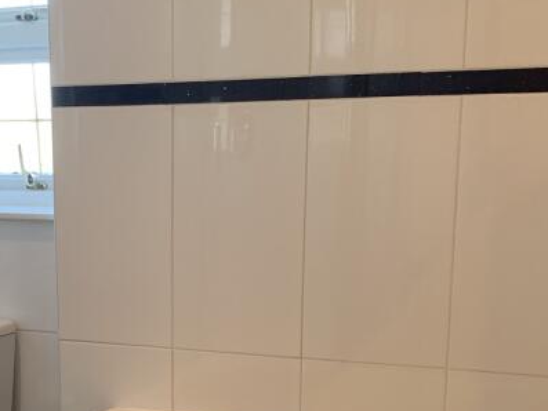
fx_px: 1061
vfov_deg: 21.4
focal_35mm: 67
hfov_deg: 28.5
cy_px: 383
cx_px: 131
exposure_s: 1/50
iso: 80
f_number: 1.8
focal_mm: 4.25
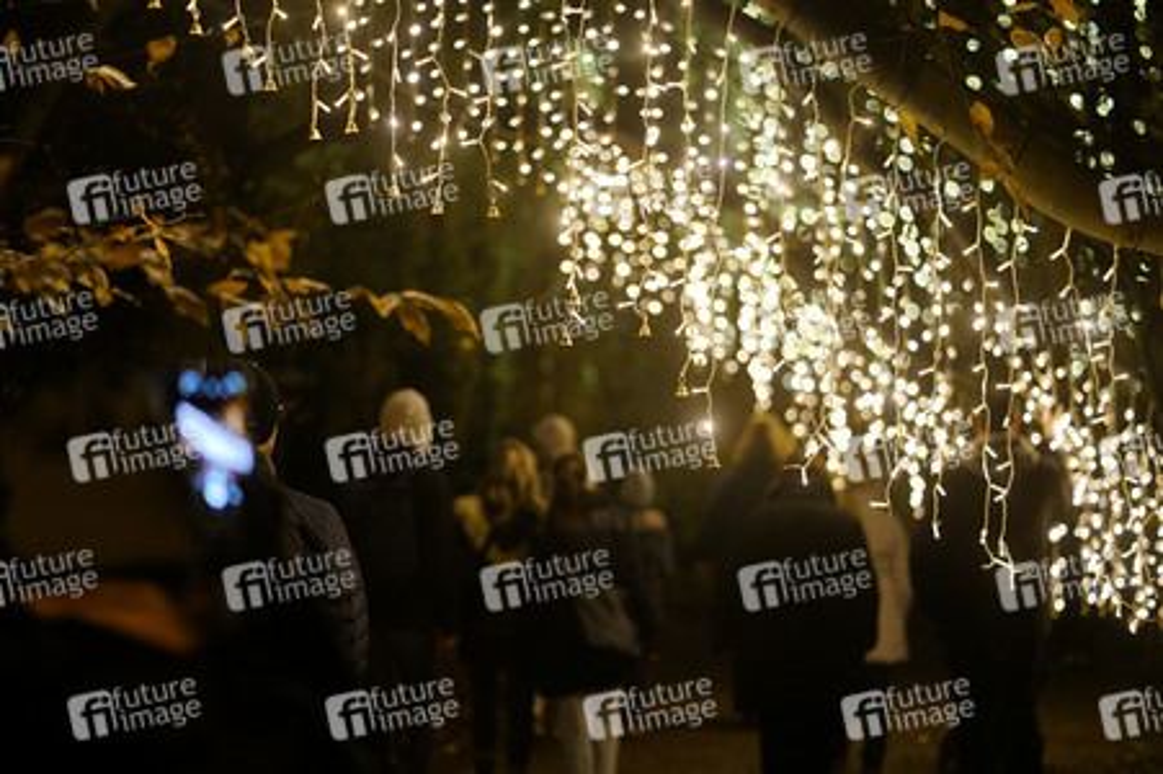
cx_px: 582
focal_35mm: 85
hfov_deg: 23.9
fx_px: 2744
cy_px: 387
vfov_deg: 16.0
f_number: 1.8
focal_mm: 85
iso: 1250
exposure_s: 1/125
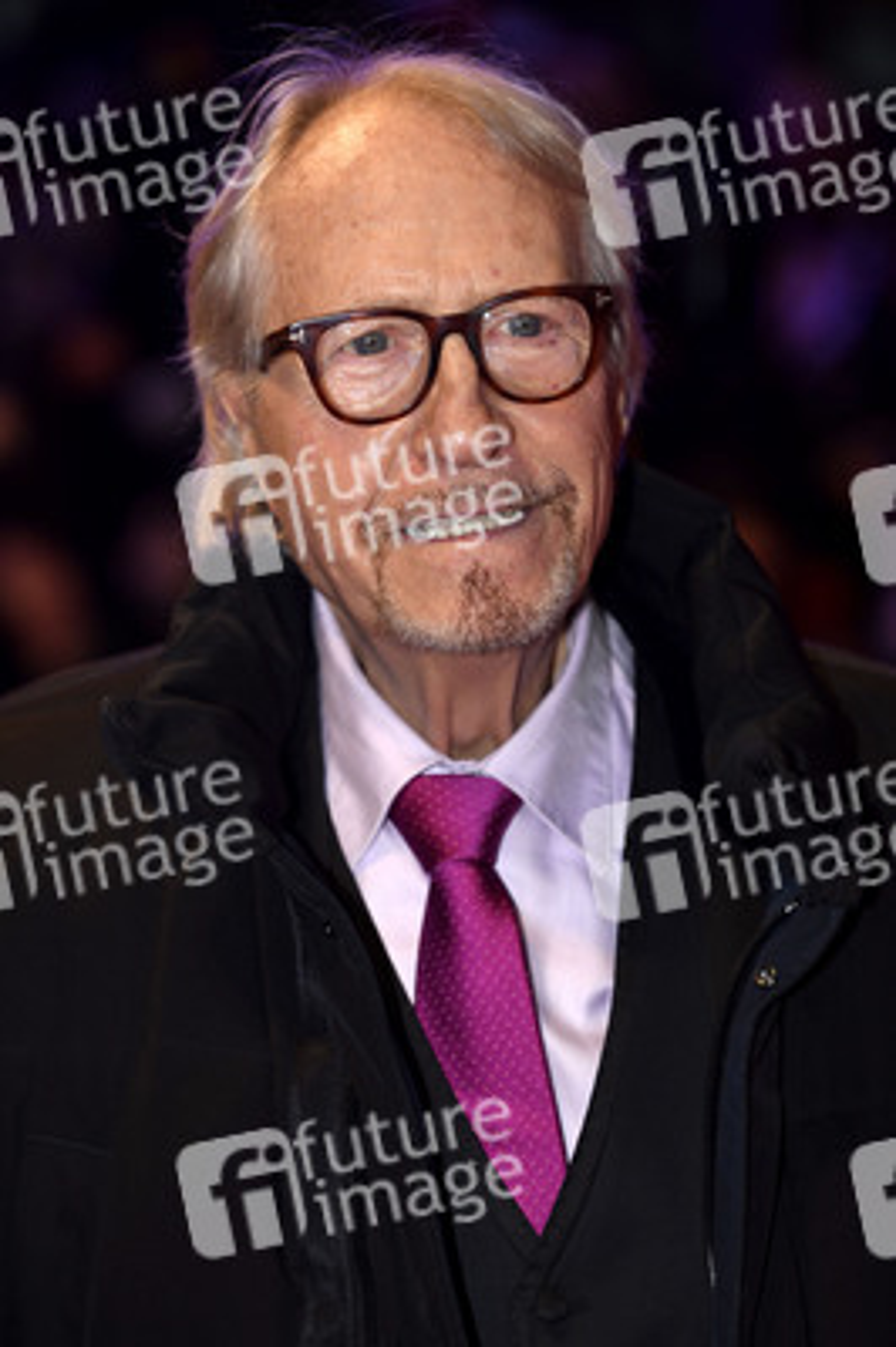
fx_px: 5048
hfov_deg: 10.1
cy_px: 674
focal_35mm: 135
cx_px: 448
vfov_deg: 15.2
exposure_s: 1/640
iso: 800
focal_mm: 135
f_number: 3.5
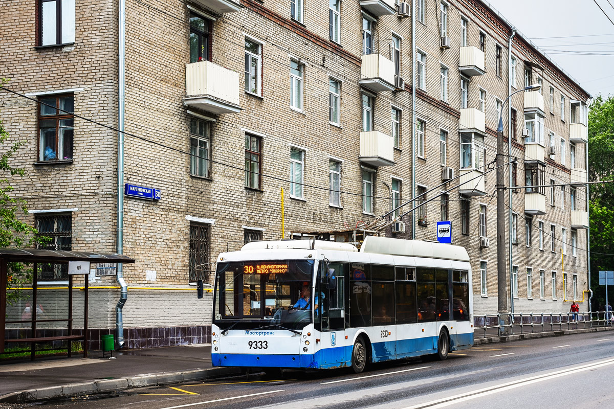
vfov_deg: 25.8
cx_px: 307
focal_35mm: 52
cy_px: 204
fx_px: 895
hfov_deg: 37.9
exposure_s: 1/60
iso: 160
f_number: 5.6
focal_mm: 35
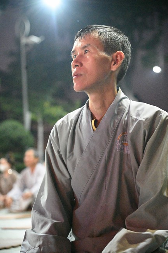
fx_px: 596
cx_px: 84
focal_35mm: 85
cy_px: 126
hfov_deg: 16.0
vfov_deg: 23.9
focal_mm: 85
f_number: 4.5
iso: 40000
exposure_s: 1/160
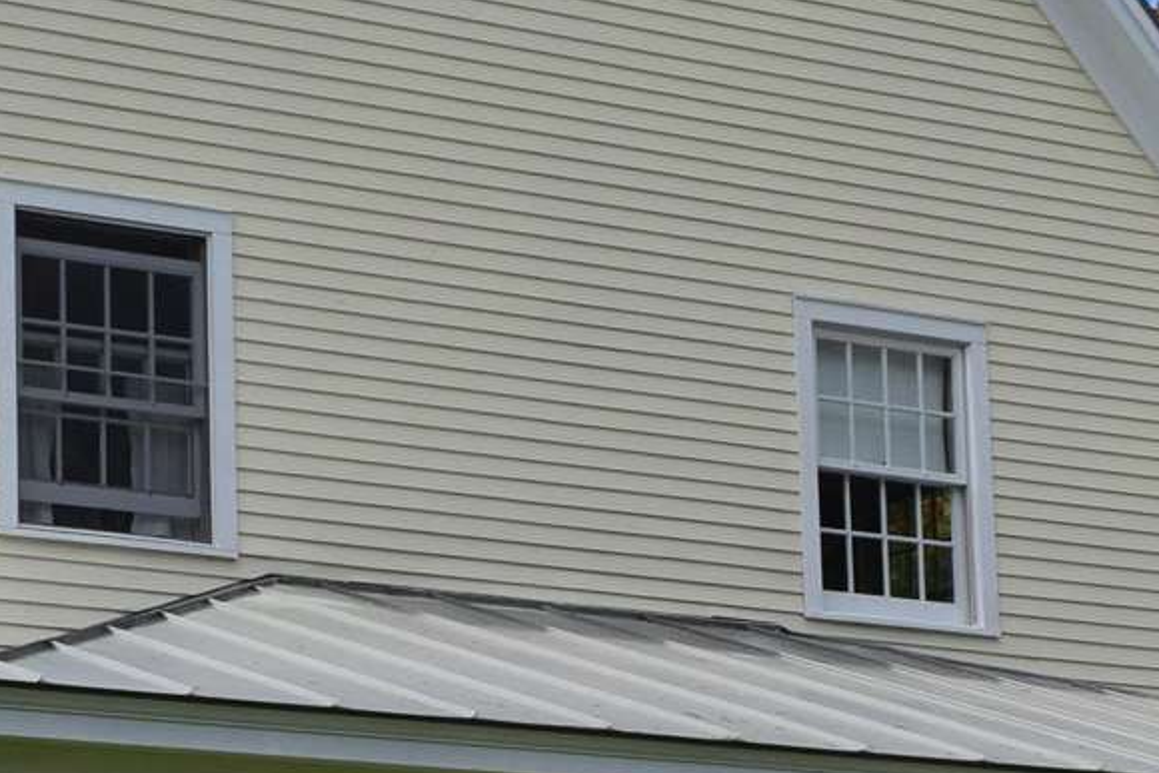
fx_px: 4605
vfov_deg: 9.5
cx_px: 216
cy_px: 723
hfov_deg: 14.3
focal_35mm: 143
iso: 200
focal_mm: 18
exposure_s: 1/800
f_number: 7.1
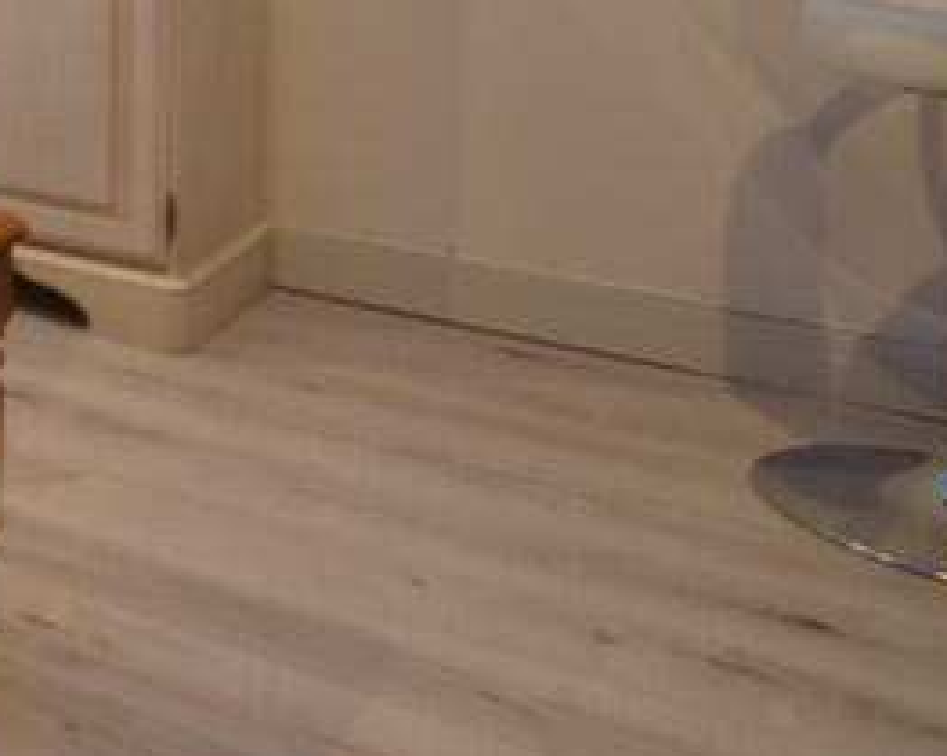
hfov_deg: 24.2
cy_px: -282
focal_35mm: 55
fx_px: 1540
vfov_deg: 23.6
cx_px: -571
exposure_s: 1/10
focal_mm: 10
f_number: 3.5
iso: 100
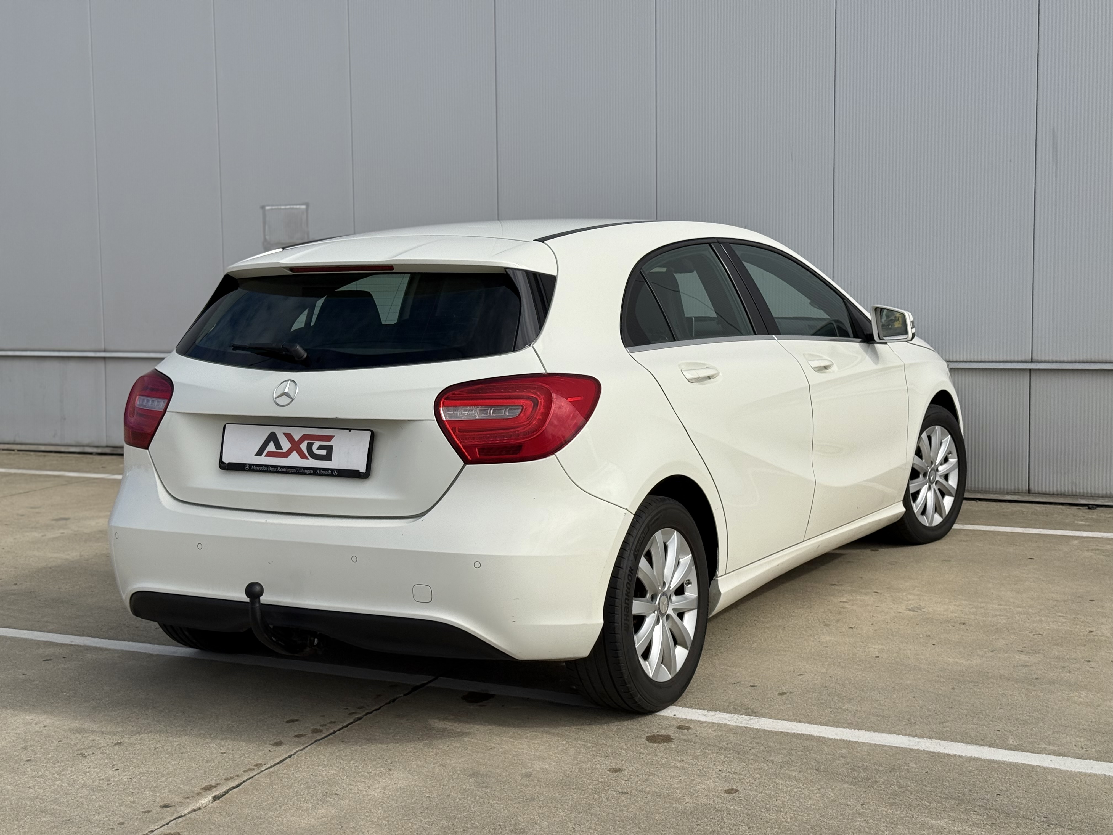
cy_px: 418
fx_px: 1543
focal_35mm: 48
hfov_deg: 39.7
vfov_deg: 30.3
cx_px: 556
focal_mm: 6.76
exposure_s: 1/7874
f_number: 1.78
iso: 64
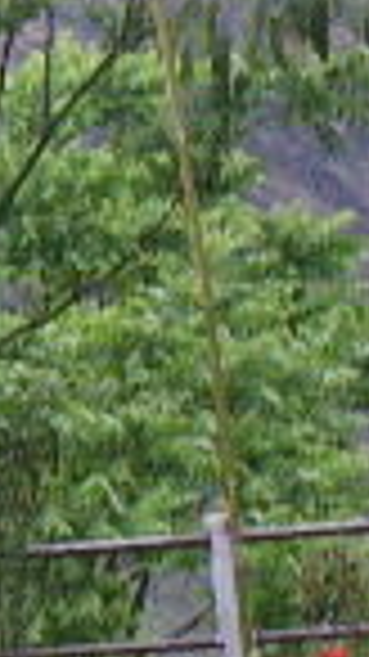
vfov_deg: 12.1
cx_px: -1199
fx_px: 3100
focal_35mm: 178
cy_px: 450
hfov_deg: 5.7
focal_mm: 5
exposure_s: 1/50
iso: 160
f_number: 3.5
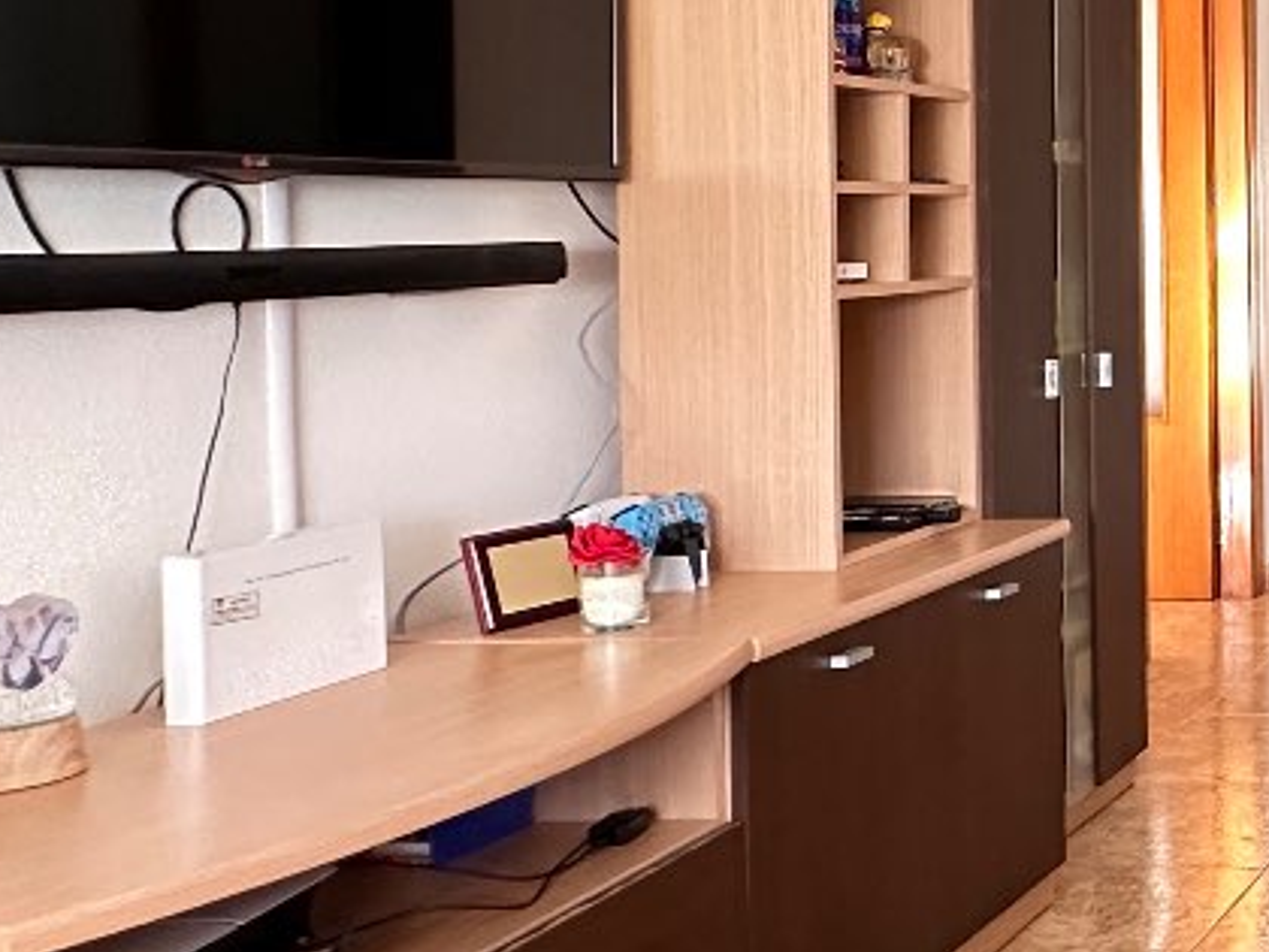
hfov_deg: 28.5
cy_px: 240
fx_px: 1833
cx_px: 1783
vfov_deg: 28.7
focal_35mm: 50
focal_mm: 2.22
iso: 400
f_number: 2.2
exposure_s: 1/60
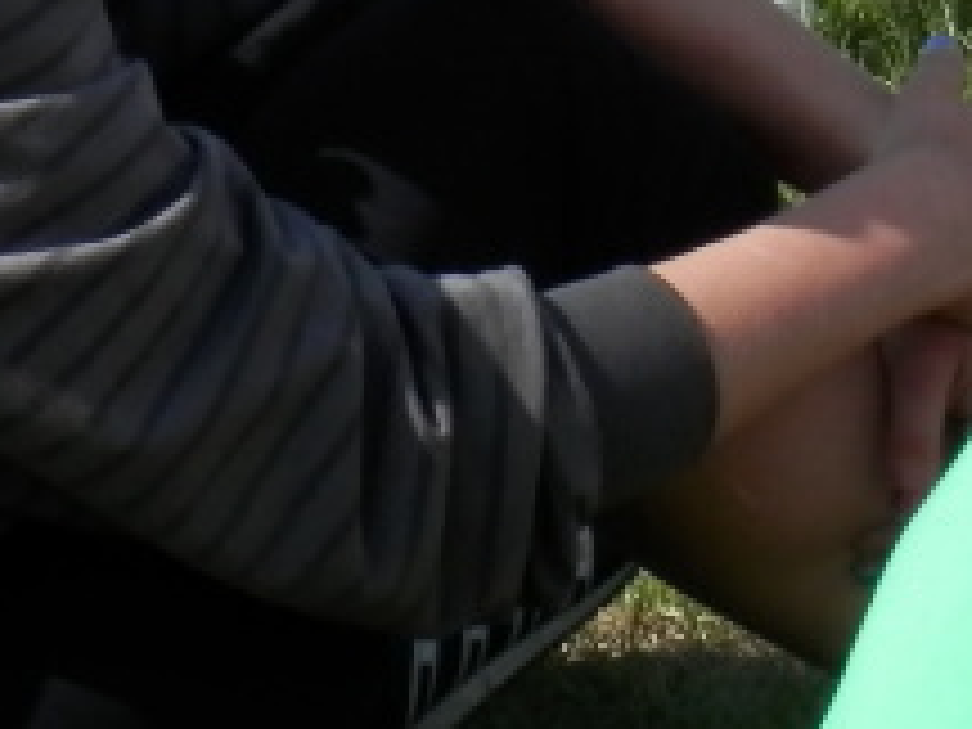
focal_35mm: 397
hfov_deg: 5.0
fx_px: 11148
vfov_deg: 3.7
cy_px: 47
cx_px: -4
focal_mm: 20.9
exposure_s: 1/400
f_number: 5.2
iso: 80
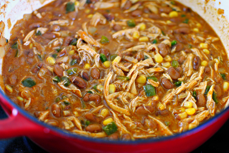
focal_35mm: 52
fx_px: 334
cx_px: 114
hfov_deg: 37.8
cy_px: 76
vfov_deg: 25.8
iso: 400
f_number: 2
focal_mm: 35
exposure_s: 1/60
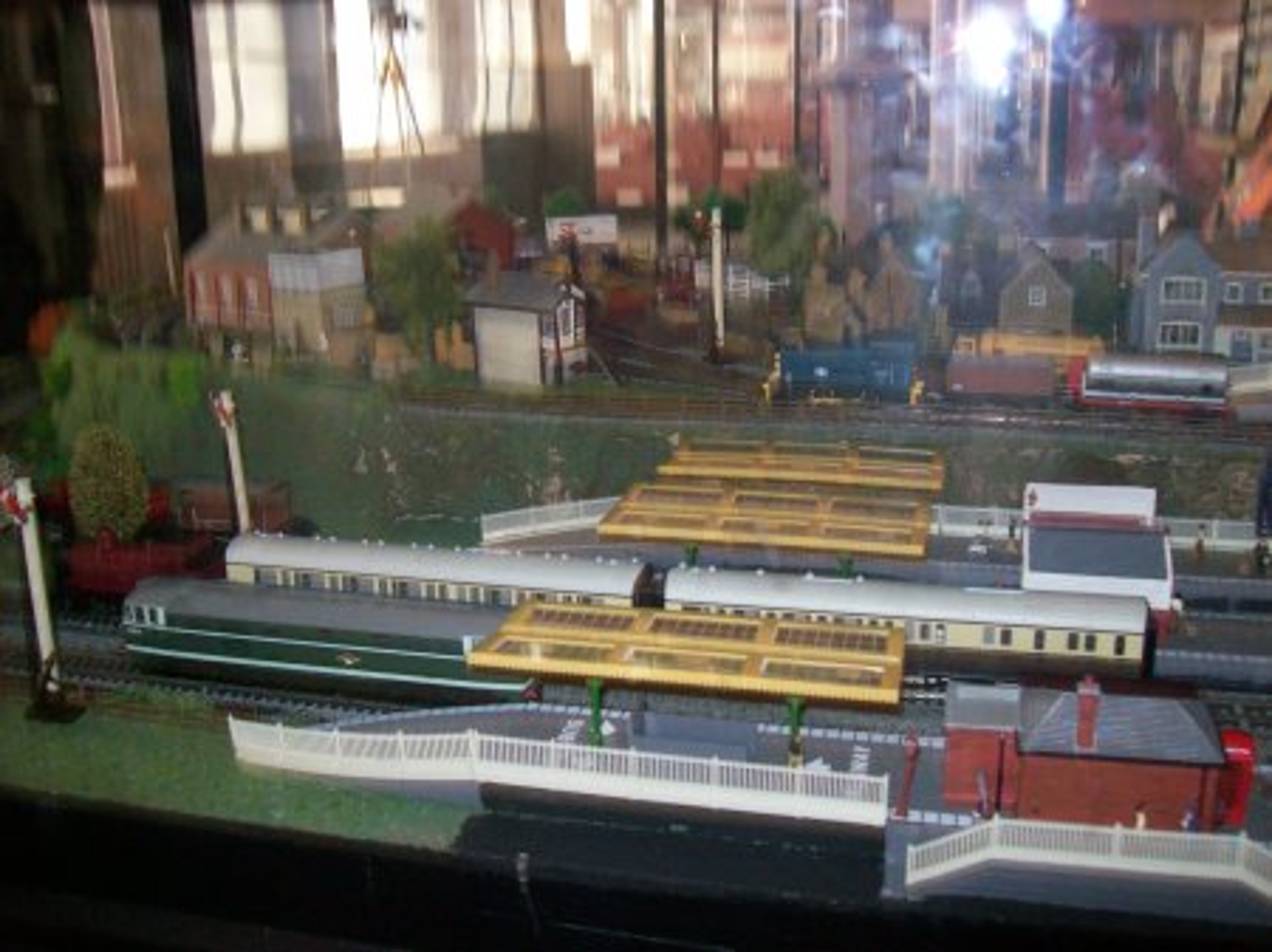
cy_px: 476
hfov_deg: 51.4
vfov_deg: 39.6
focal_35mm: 36
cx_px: 636
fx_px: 1322
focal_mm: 6
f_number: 2.7
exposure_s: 1/64
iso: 200
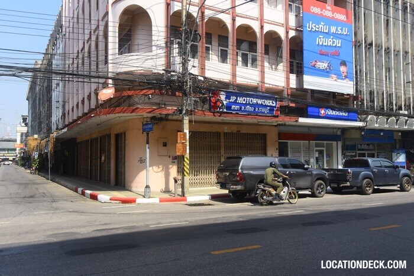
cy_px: 138
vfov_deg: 43.6
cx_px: 207
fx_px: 345
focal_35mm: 30
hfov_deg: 61.9
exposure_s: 1/320
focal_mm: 20
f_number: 9
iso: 250
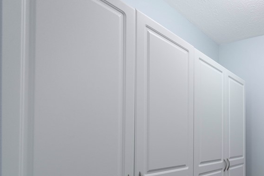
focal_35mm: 27
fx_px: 198
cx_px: 234
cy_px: 140
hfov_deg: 58.4
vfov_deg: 45.5
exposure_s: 1/60
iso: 200
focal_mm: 14
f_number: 9
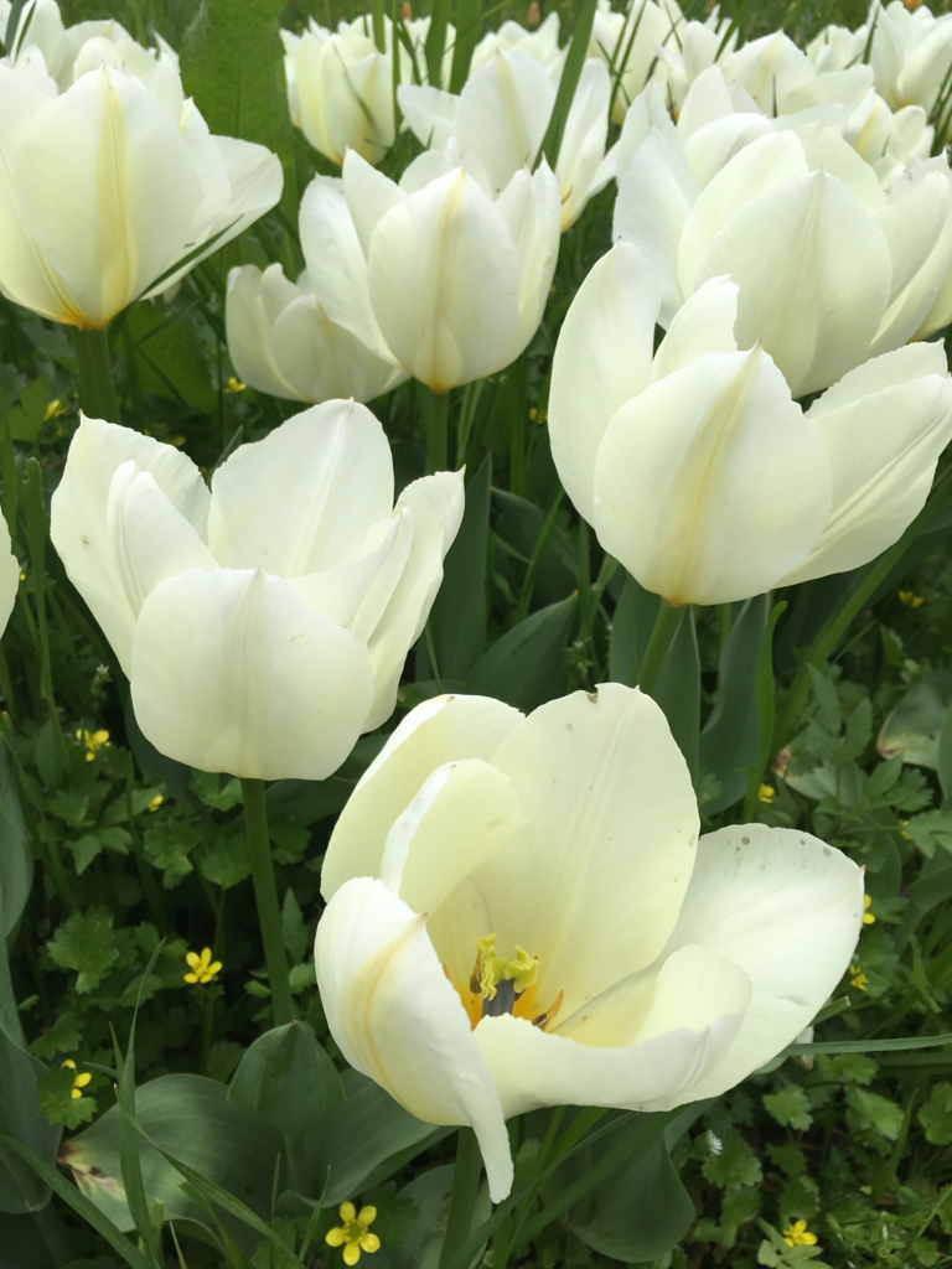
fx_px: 1063
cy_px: 634
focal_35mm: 29
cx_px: 476
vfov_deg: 61.7
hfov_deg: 48.2
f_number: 2.2
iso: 25
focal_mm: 4.15
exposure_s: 1/1083
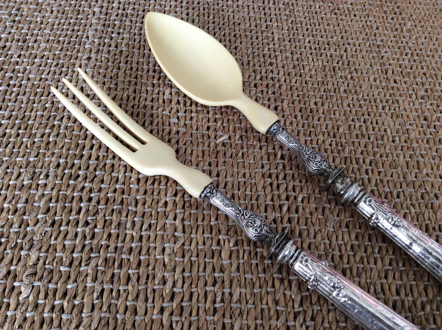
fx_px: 408
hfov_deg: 56.9
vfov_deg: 44.1
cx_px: 221
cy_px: 165
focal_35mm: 32
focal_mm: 3.3
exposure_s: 1/25
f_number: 2.4
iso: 64
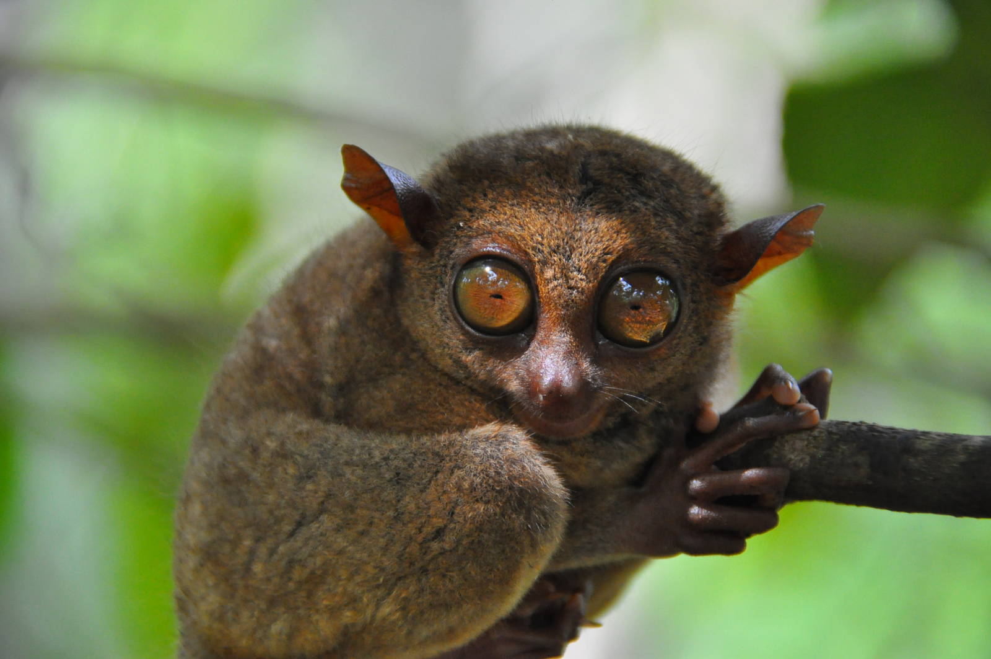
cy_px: 330
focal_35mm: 450
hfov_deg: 4.6
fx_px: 12373
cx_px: 496
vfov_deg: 3.0
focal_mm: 300
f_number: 5.6
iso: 2000
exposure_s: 1/320
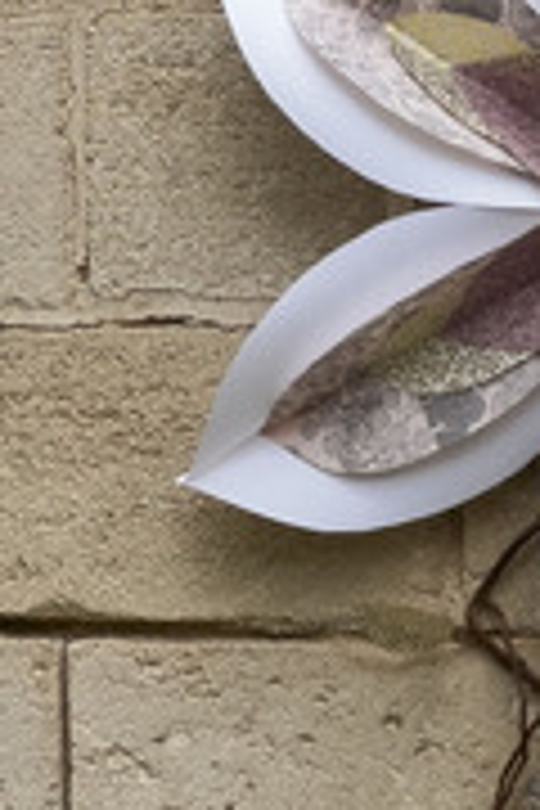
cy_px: 477
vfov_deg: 9.3
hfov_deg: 6.2
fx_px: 4995
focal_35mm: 222
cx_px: 650
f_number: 2.8
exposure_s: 1/100
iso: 32
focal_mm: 9
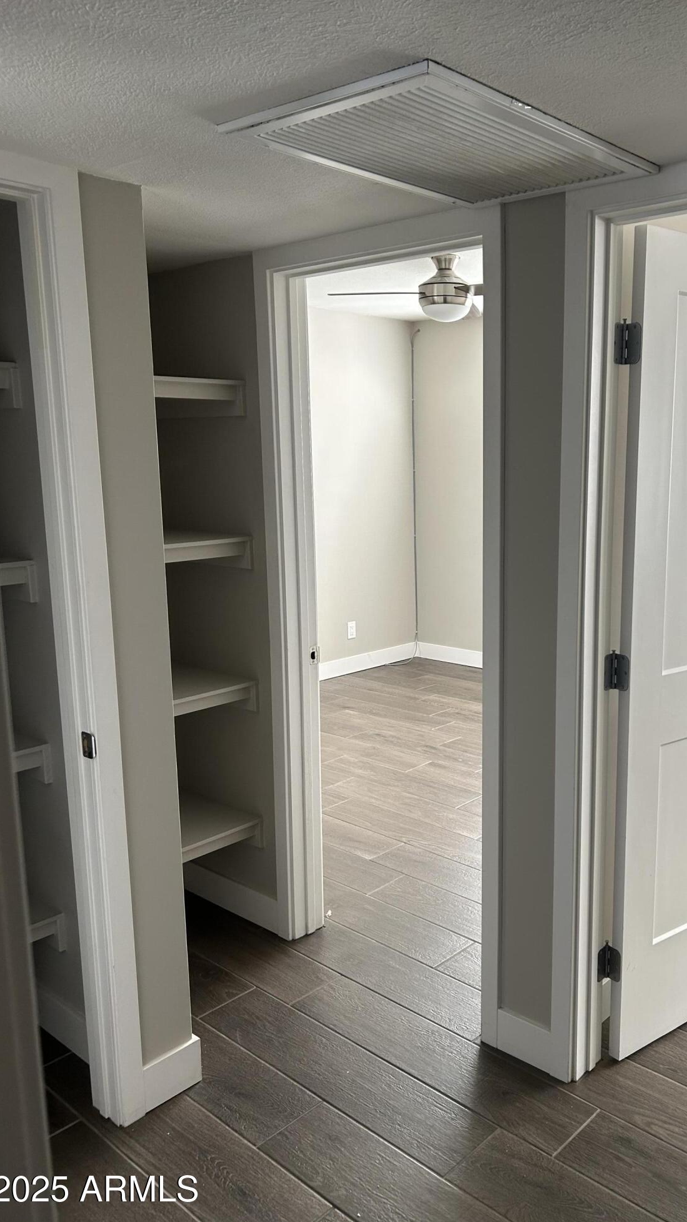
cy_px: 621
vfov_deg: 66.1
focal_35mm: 29
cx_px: 457
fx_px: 939
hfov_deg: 39.7
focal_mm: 5.7
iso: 100
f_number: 1.5
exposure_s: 1/120
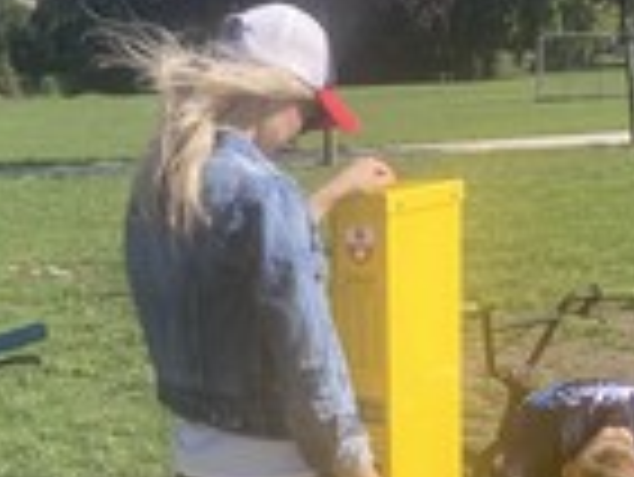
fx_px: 1375
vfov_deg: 19.4
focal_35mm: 75
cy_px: 418
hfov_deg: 25.9
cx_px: 250
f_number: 1.8
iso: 20
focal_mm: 3.99
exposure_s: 1/1171
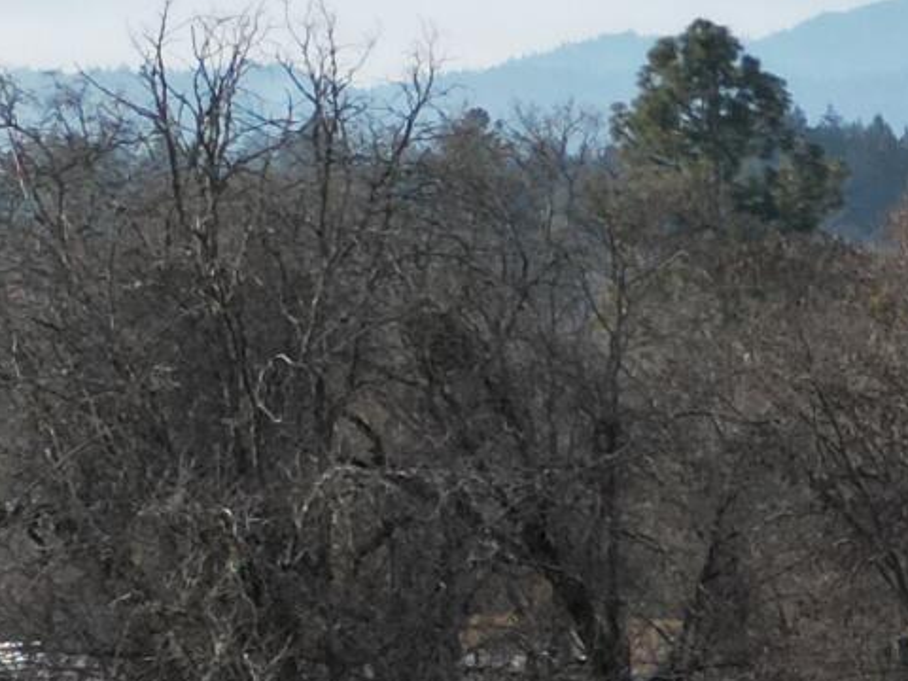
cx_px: 2497
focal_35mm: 150
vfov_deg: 9.7
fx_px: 3935
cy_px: 946
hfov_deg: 10.4
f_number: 1.7
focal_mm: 6.72
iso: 200
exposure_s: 1/2000
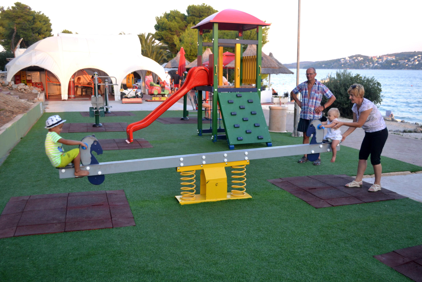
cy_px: 141
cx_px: 211
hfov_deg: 53.1
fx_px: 422
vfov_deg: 36.9
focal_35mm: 36
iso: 400
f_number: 4.5
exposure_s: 1/80
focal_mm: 24
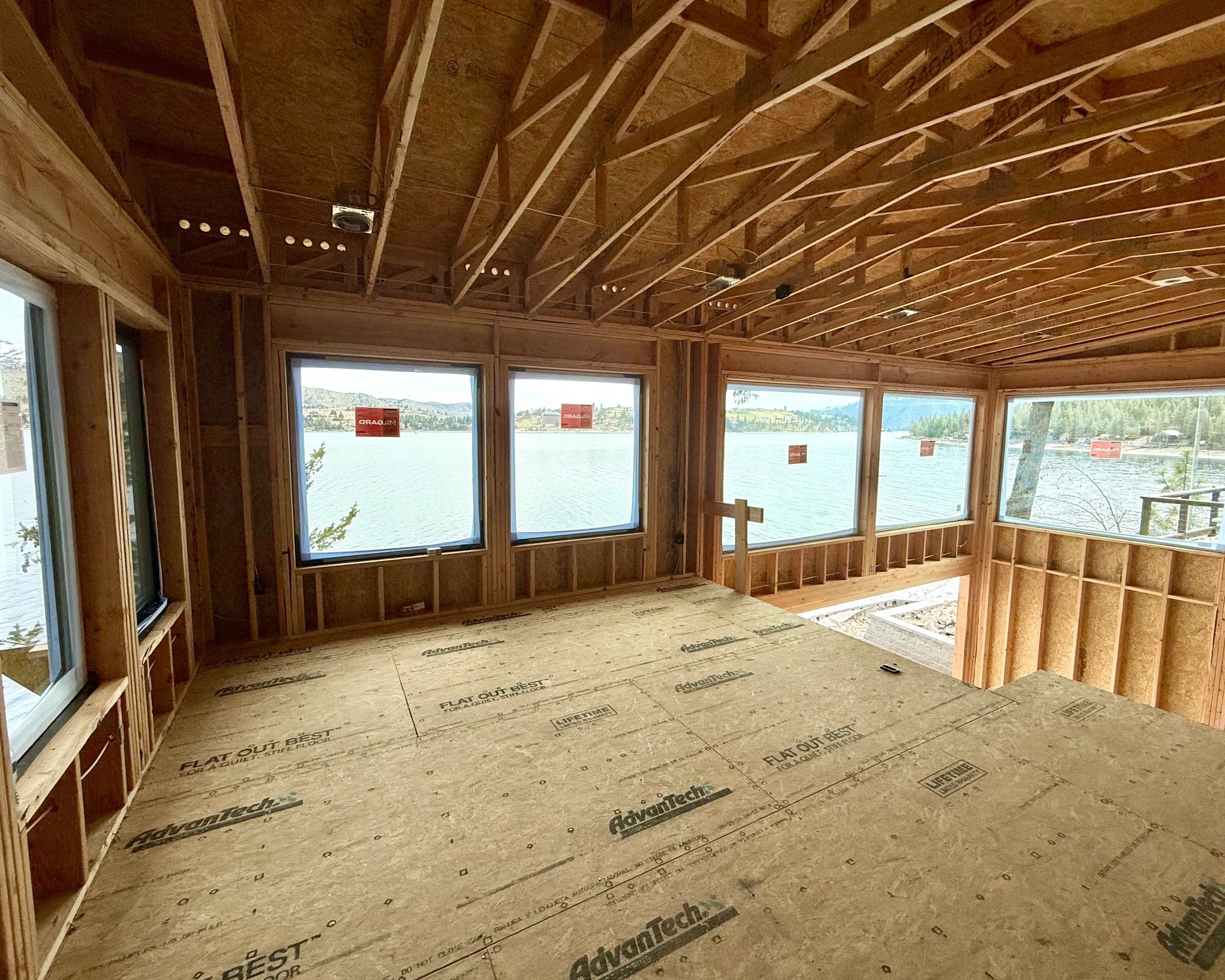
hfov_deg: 96.8
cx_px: 620
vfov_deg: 84.0
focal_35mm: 15
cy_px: 482
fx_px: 544
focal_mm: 2.22
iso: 50
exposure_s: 1/545
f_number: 2.2
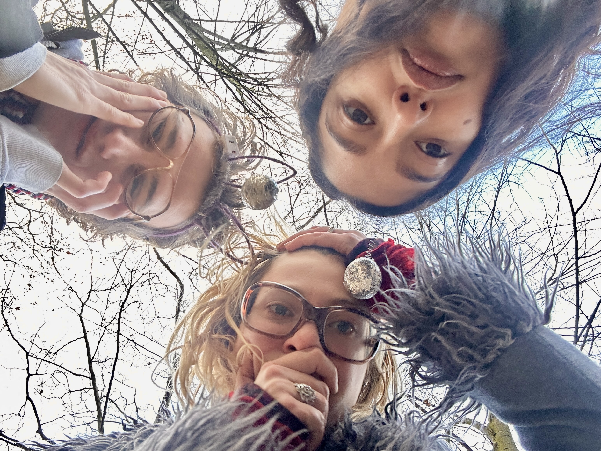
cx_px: 300
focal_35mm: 30
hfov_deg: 60.0
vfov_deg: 46.8
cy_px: 226
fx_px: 521
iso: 80
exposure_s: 1/60
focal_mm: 2.69
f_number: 1.9
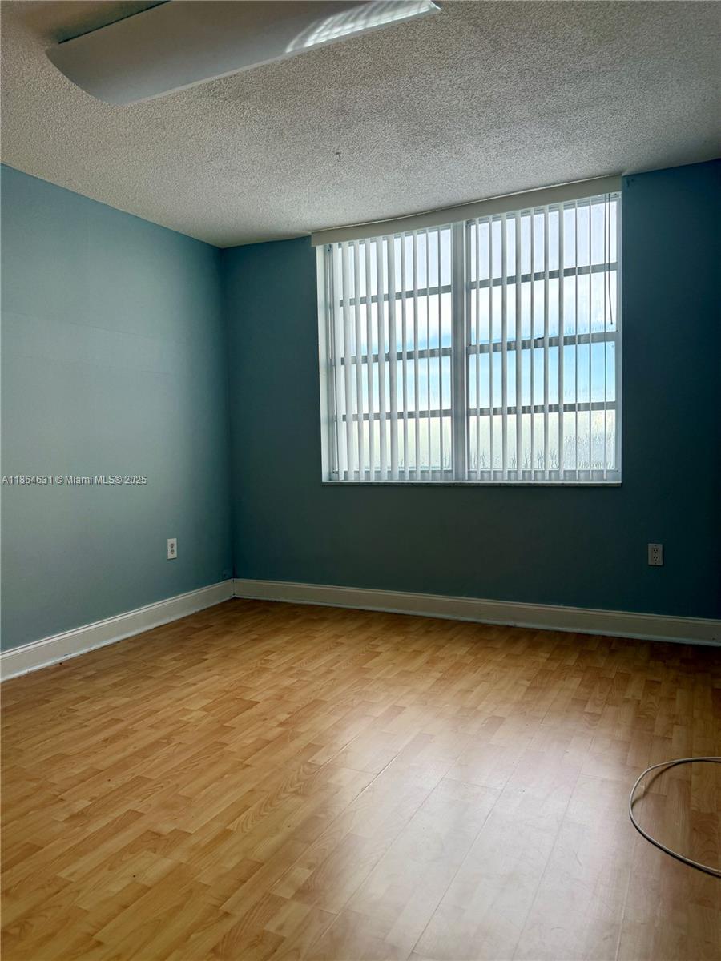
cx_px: 360
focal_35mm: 24
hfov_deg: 56.8
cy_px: 480
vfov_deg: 71.6
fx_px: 667
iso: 100
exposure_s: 1/259
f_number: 1.78
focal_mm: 6.76
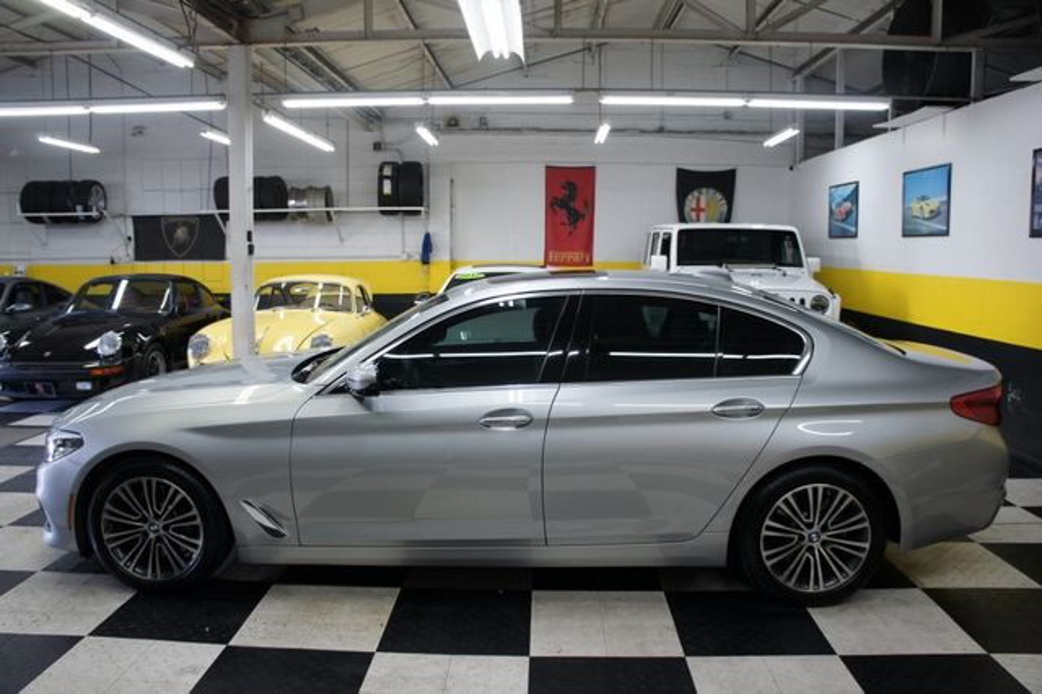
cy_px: 347
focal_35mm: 27
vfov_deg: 47.9
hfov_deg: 67.4
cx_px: 521
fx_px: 781
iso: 400
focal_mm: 18
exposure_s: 1/80
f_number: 4
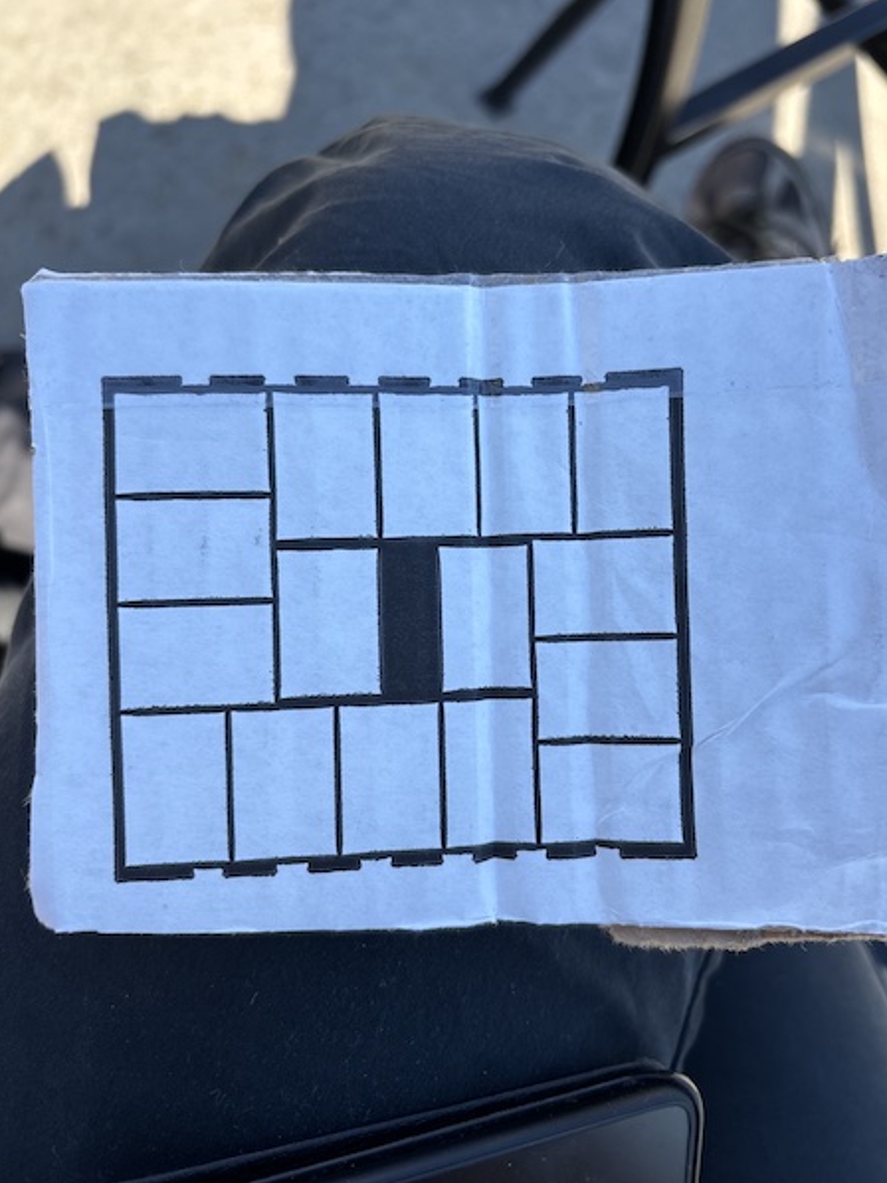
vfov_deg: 61.7
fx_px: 992
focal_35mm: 29
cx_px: 483
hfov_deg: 48.1
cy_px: 587
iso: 50
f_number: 1.6
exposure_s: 1/693
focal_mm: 5.96
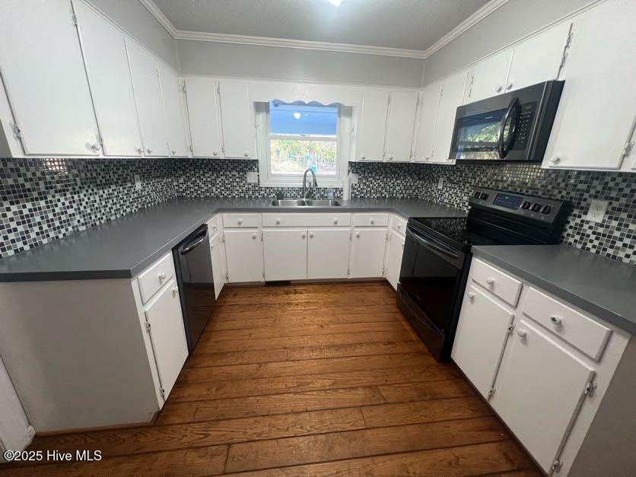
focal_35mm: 13
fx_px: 239
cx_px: 318
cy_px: 238
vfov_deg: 89.9
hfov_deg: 106.2
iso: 320
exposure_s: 1/60
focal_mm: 1.57
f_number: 1.8
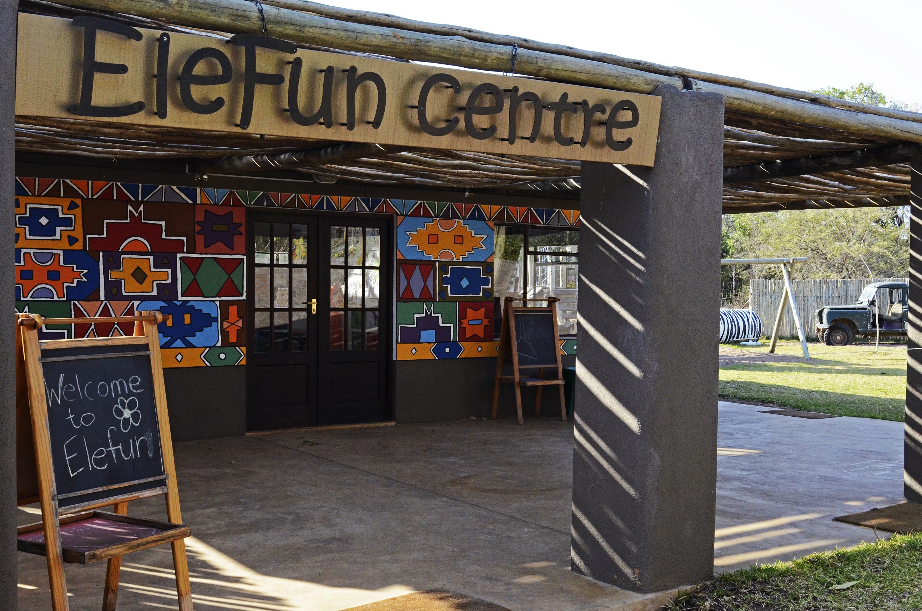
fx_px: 1073
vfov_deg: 31.8
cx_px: 461
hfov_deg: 46.5
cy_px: 306
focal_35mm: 42
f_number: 11
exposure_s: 1/500
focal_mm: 28
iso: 1600
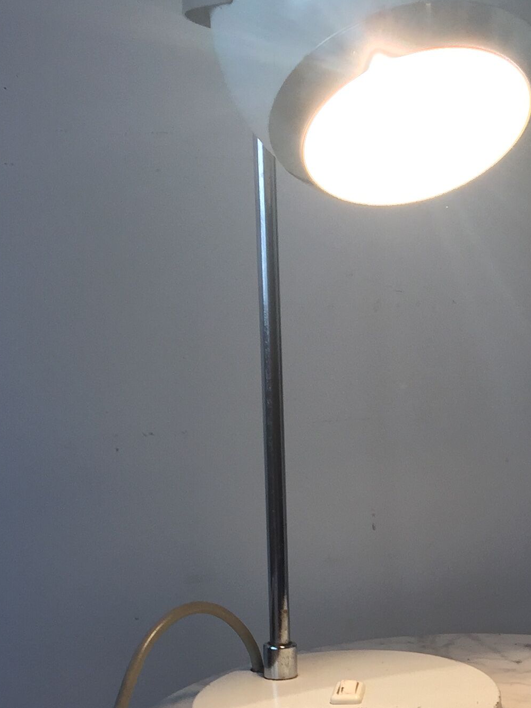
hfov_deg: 20.0
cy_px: 703
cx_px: 549
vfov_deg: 26.0
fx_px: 1452
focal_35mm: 71
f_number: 2.2
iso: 50
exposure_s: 1/100
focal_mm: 4.15
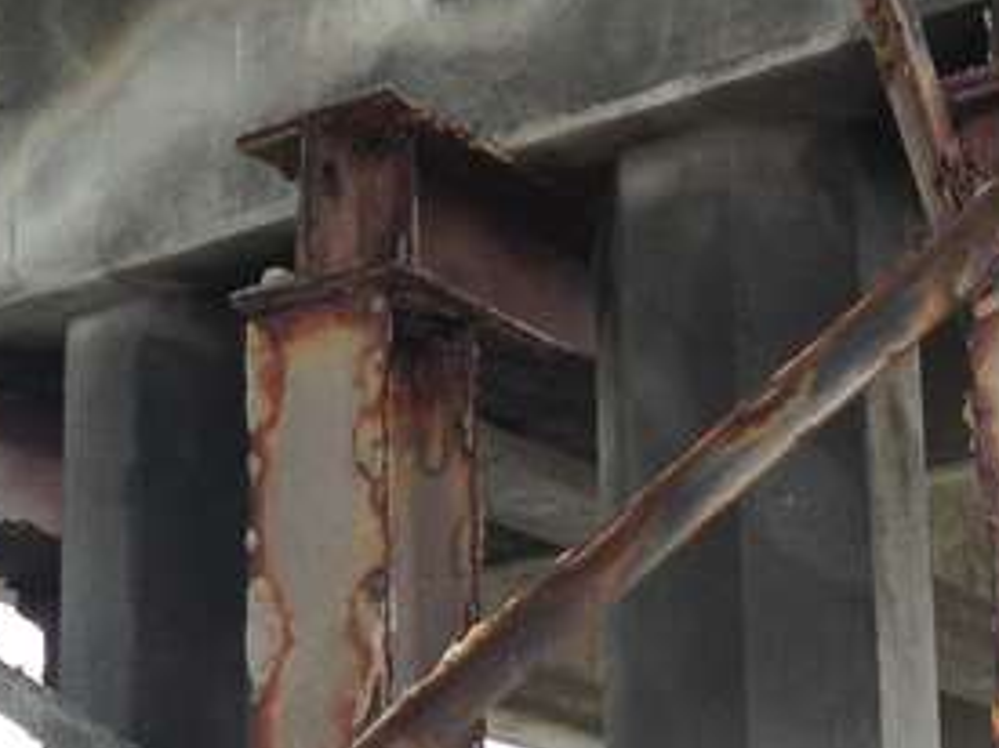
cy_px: 588
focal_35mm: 102
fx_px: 2942
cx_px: 62
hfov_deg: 18.9
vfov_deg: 14.4
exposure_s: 1/409
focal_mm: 4.28
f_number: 2.4
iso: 50
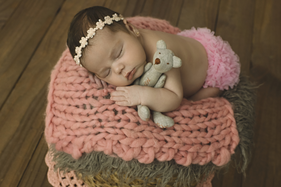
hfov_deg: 37.9
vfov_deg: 25.8
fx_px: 410
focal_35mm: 52
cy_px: 94
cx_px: 140
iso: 500
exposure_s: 1/200
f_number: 5
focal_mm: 35
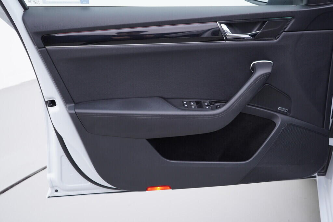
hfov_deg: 53.1
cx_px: 166
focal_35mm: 36
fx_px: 333
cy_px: 111
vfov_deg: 36.9
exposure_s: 1/50
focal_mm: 24
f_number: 3.2
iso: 125
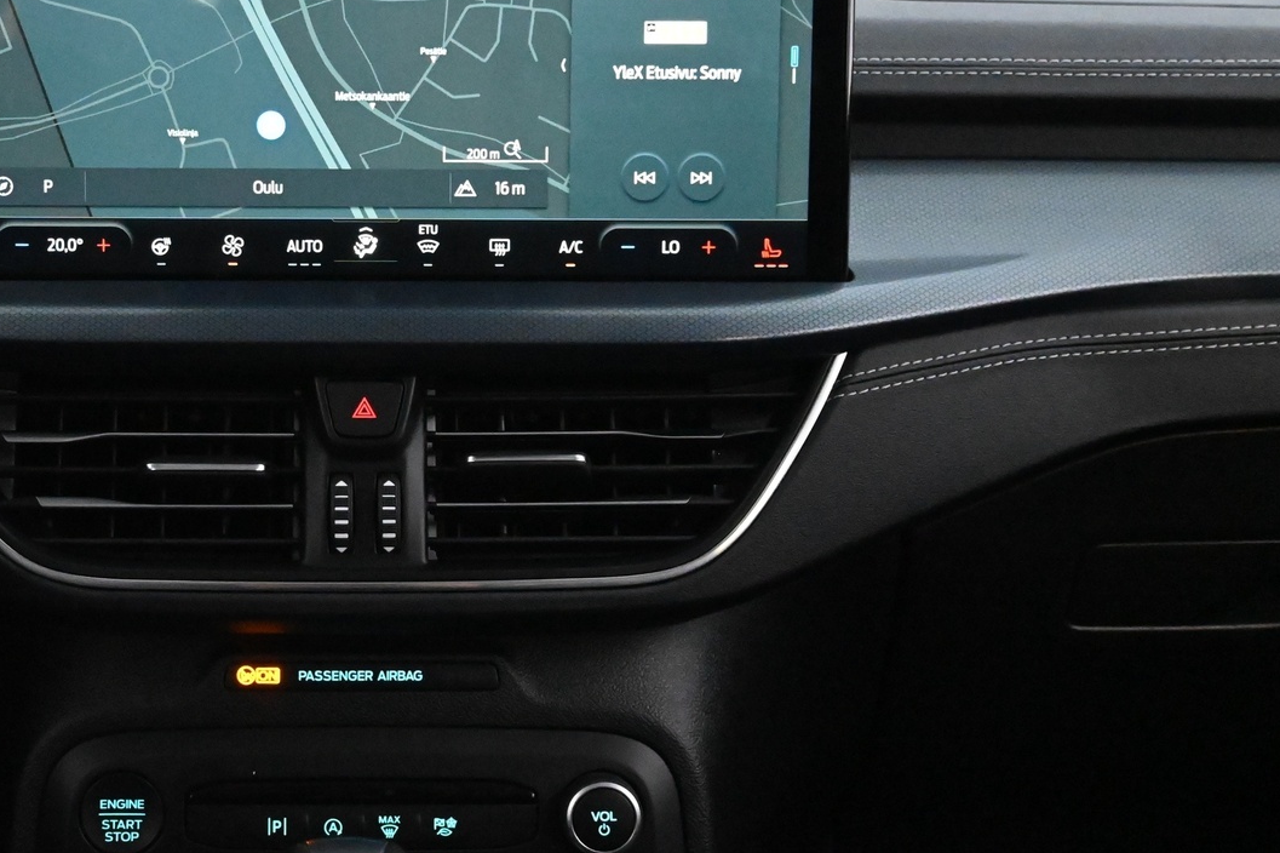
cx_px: 367
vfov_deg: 19.7
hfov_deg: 28.9
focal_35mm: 69
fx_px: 2452
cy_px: 345
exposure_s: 1/50
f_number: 4.8
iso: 10000
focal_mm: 30
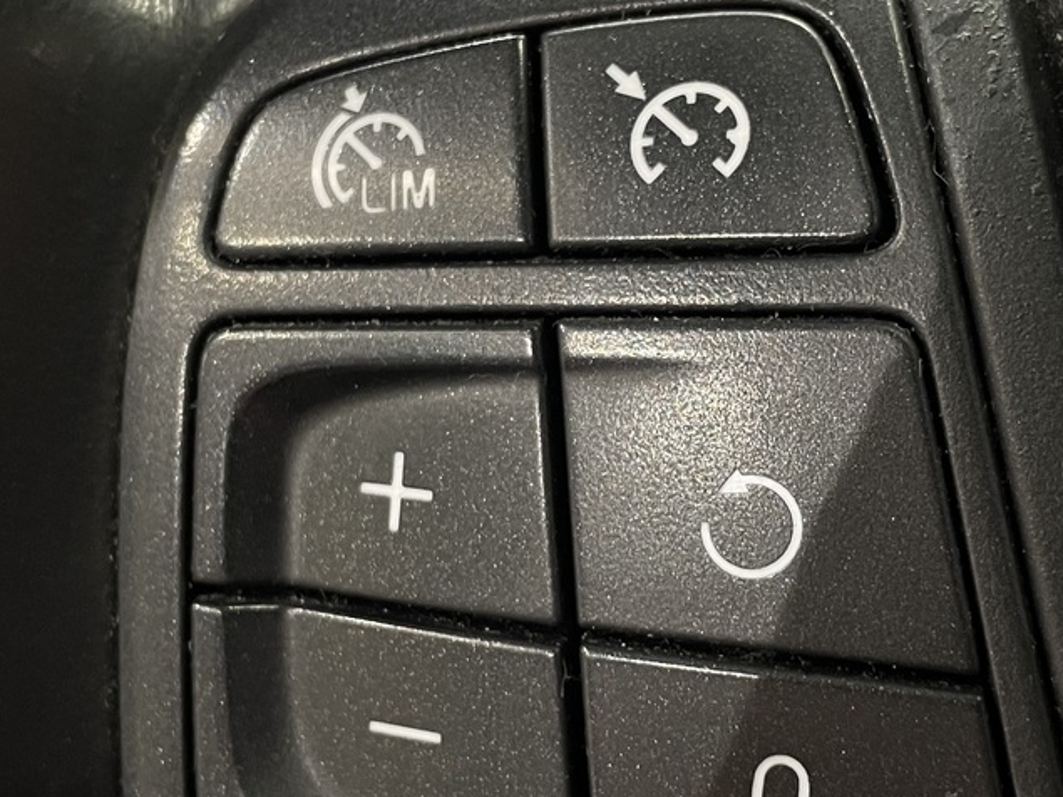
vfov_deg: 24.8
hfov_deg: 32.6
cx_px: 624
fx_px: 1811
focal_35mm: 59
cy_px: 439
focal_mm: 4.2
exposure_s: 1/50
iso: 200
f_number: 1.6
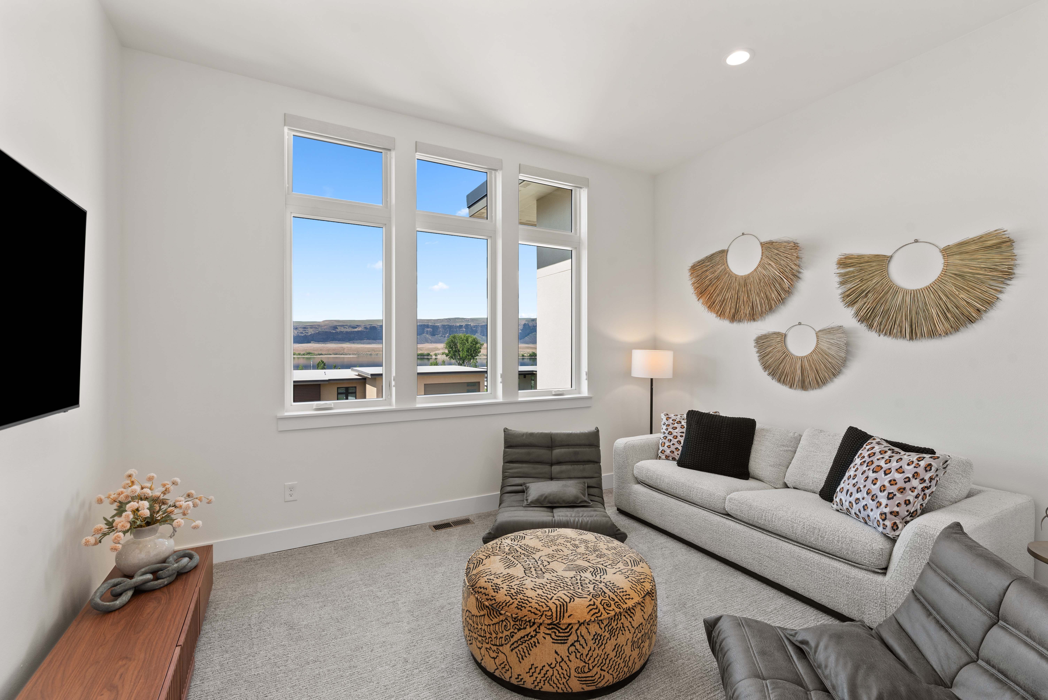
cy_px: 350
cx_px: 524
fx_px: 437
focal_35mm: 15
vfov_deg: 77.4
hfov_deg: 100.4
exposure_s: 1/13
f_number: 8
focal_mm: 15
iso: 200
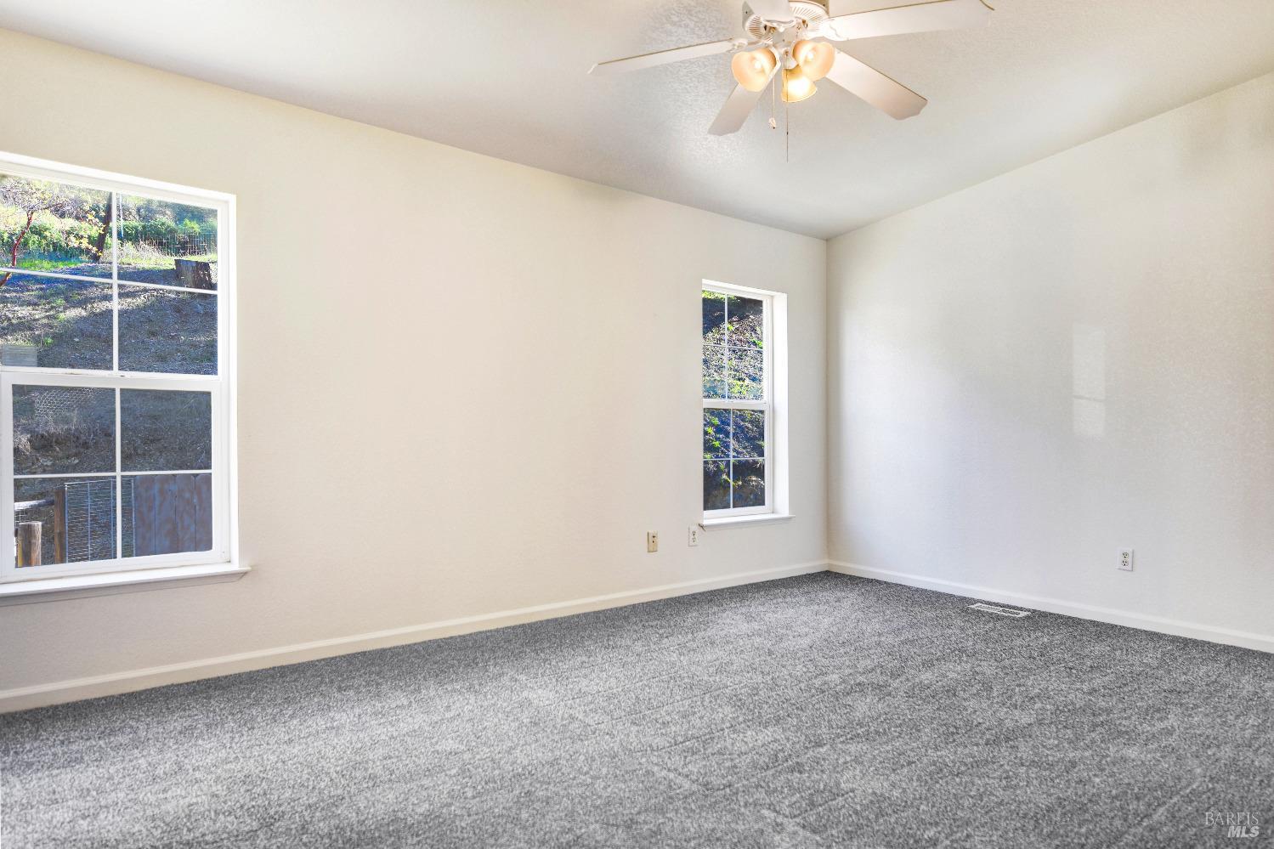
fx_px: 743
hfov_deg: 81.2
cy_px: 424
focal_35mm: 21
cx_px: 637
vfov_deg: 59.5
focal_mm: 14
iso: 100
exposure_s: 1/50
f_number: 3.5
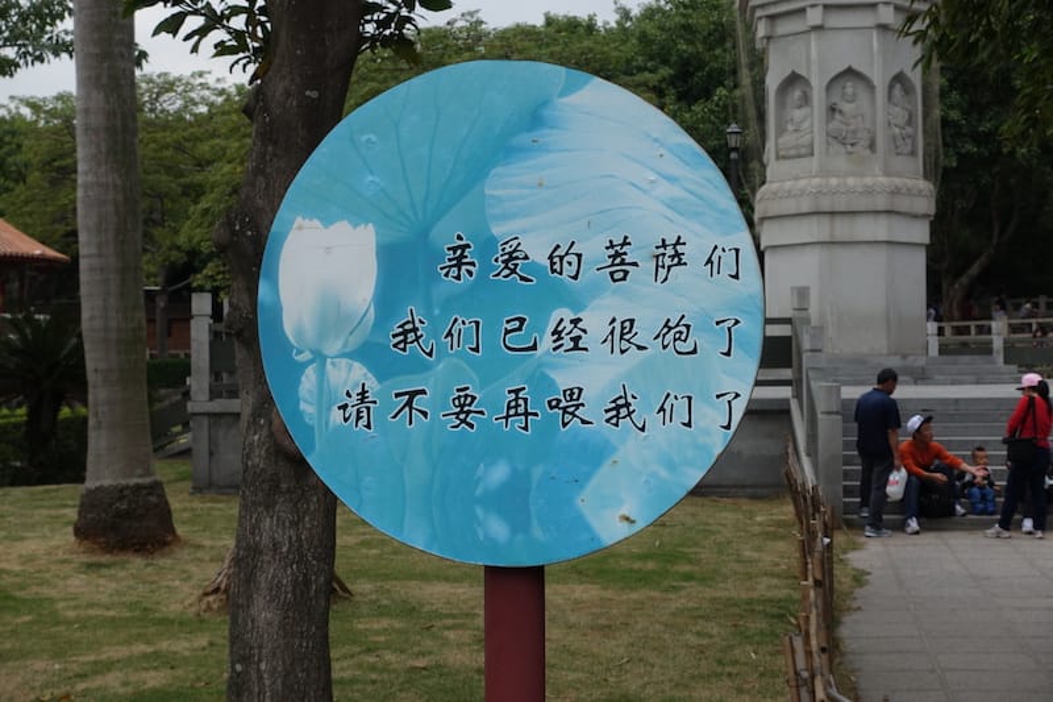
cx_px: 526
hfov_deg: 36.3
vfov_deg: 24.6
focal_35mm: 55
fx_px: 1608
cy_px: 351
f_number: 5.6
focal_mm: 20.05
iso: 125
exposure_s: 1/500
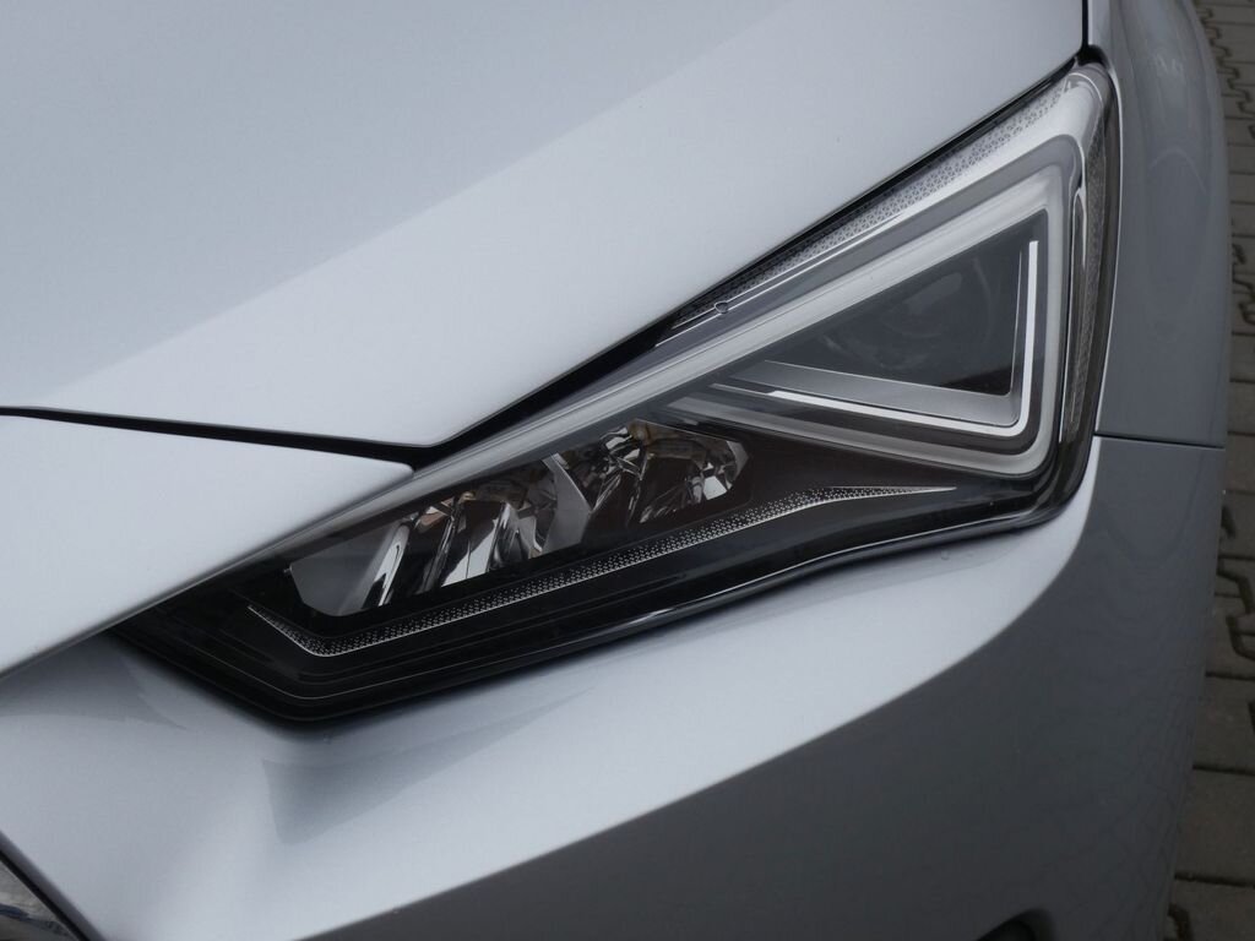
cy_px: 470
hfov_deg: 31.7
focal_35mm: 61
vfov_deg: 24.0
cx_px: 628
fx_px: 2212
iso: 80
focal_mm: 10.8
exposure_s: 1/160
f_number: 5.6
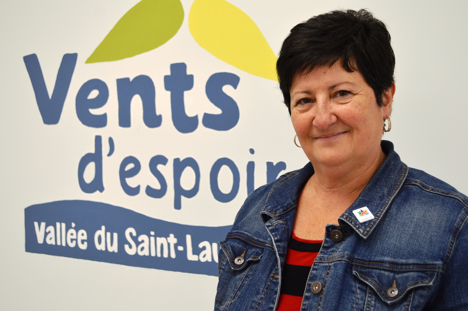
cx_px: 234
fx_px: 662
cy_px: 156
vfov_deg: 26.4
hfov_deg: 38.9
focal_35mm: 51
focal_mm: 34
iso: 400
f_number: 5
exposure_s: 1/100
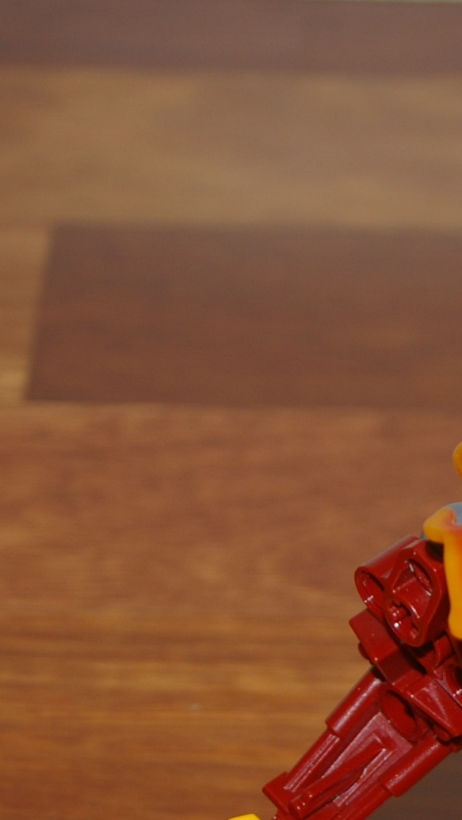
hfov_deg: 5.3
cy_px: 757
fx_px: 4964
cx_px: 638
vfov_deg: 9.4
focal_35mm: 228
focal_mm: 50
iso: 200
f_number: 5.6
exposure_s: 1/60
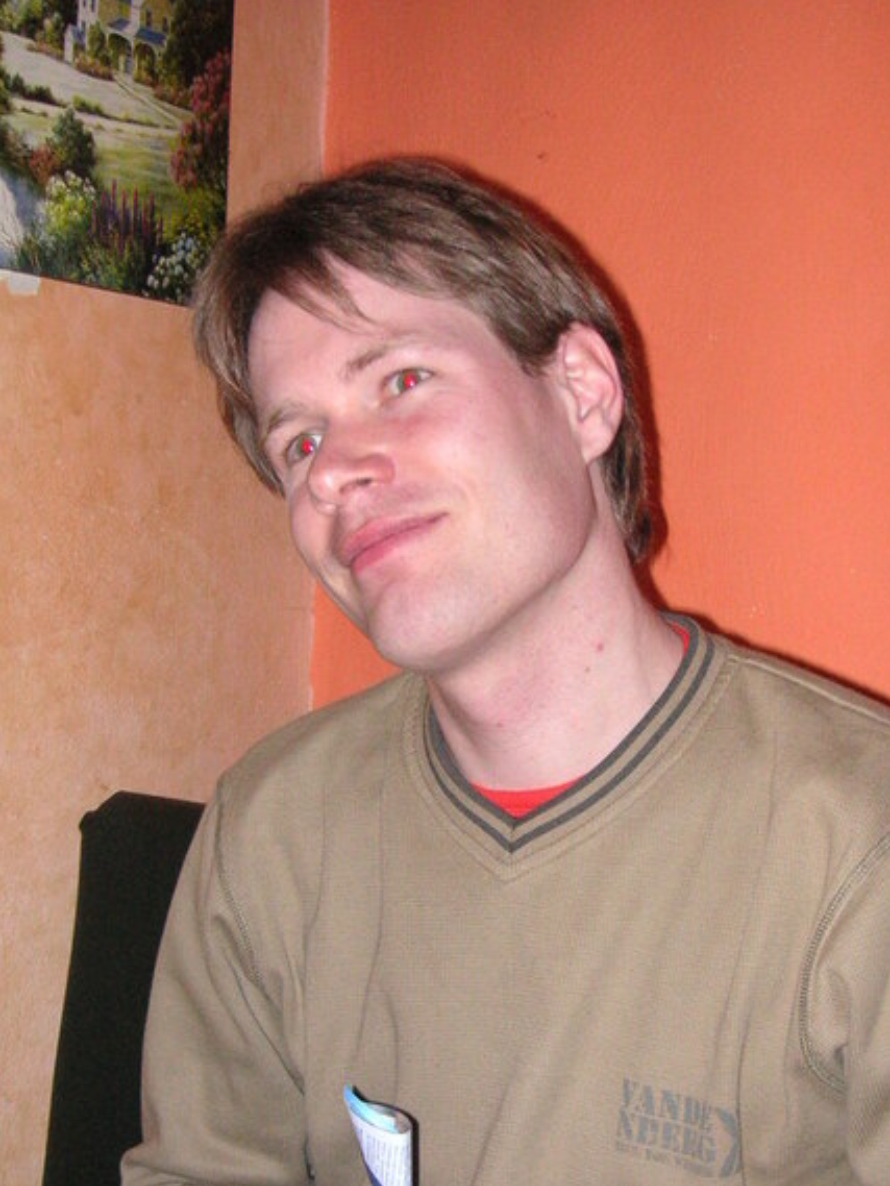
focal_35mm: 52
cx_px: 492
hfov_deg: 28.0
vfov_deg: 36.4
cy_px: 800
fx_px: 1782
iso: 160
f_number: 2.8
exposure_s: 1/45
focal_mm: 6.1
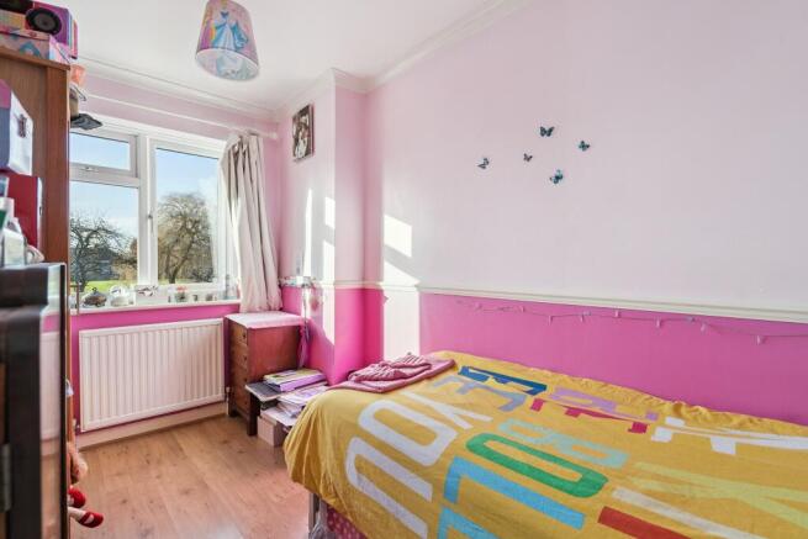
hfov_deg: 96.7
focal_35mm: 16
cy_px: 270
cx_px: 404
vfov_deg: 73.8
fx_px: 359
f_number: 5.6
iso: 320
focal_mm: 16
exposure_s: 1/60
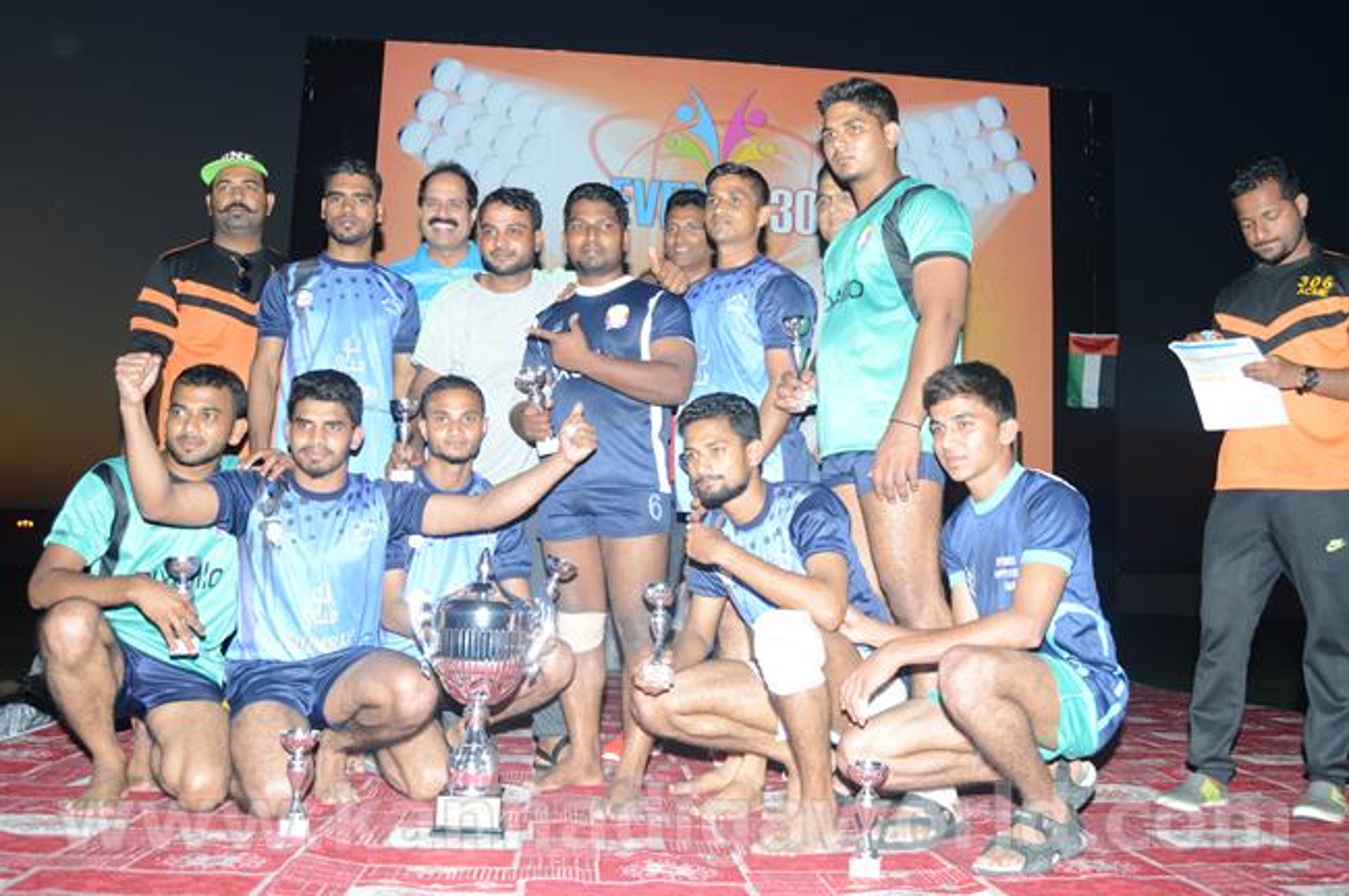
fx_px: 1123
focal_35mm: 30
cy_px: 448
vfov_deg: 43.5
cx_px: 674
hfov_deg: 62.0
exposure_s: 1/80
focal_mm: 20
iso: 400
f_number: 5.6
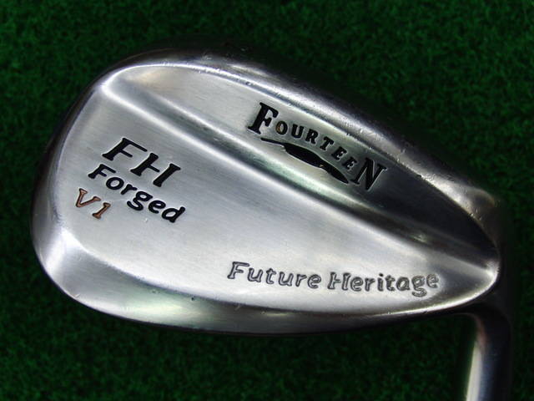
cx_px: 267
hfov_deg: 43.9
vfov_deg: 33.6
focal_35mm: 43
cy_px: 200
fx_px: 663
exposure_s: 1/80
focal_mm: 7.54
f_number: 3.7
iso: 160
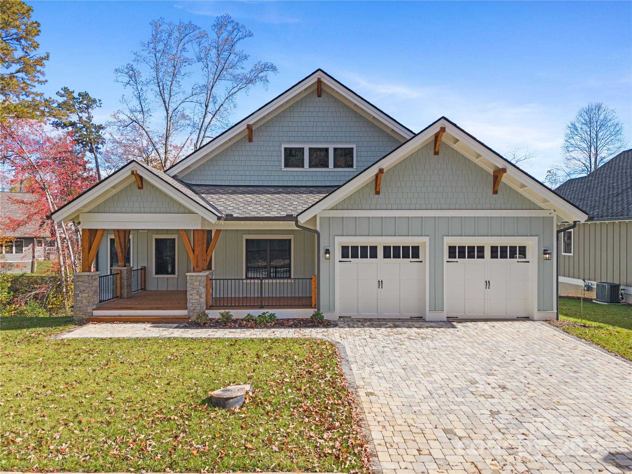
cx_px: 316
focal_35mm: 24
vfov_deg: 56.8
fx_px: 438
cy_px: 237
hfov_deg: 71.6
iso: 130
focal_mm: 8.67
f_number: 1.8
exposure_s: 1/2000
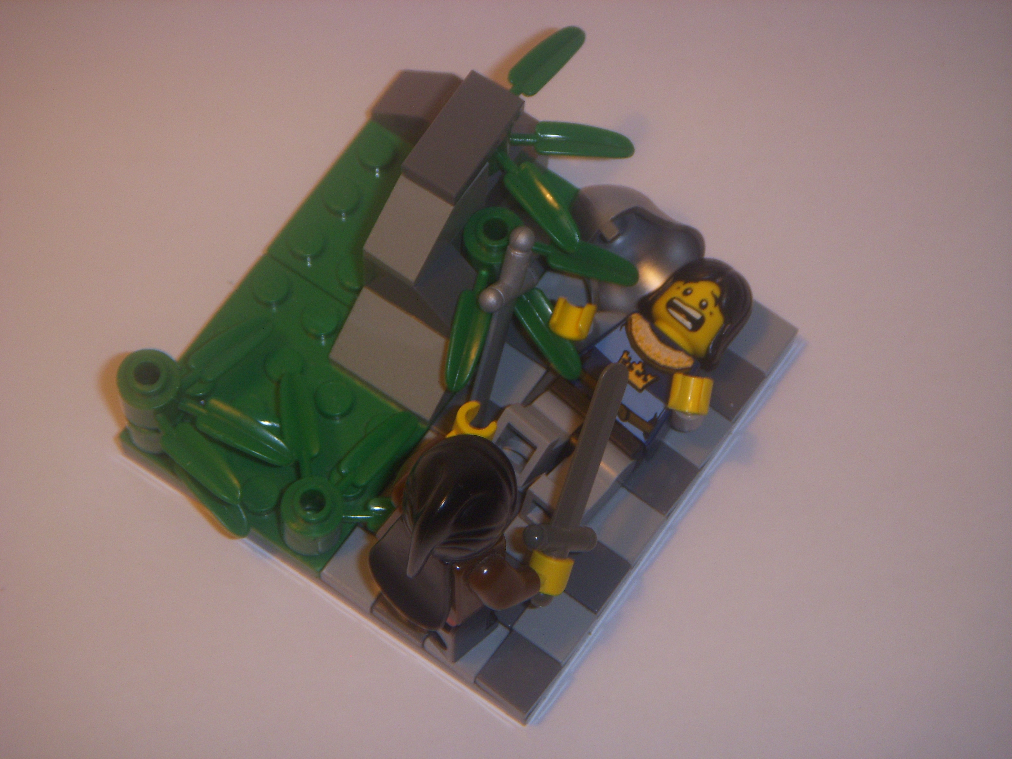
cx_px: 506
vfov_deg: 13.0
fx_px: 3333
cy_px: 380
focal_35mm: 114
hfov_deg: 17.3
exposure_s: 1/60
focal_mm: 18.9
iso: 100
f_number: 4.2
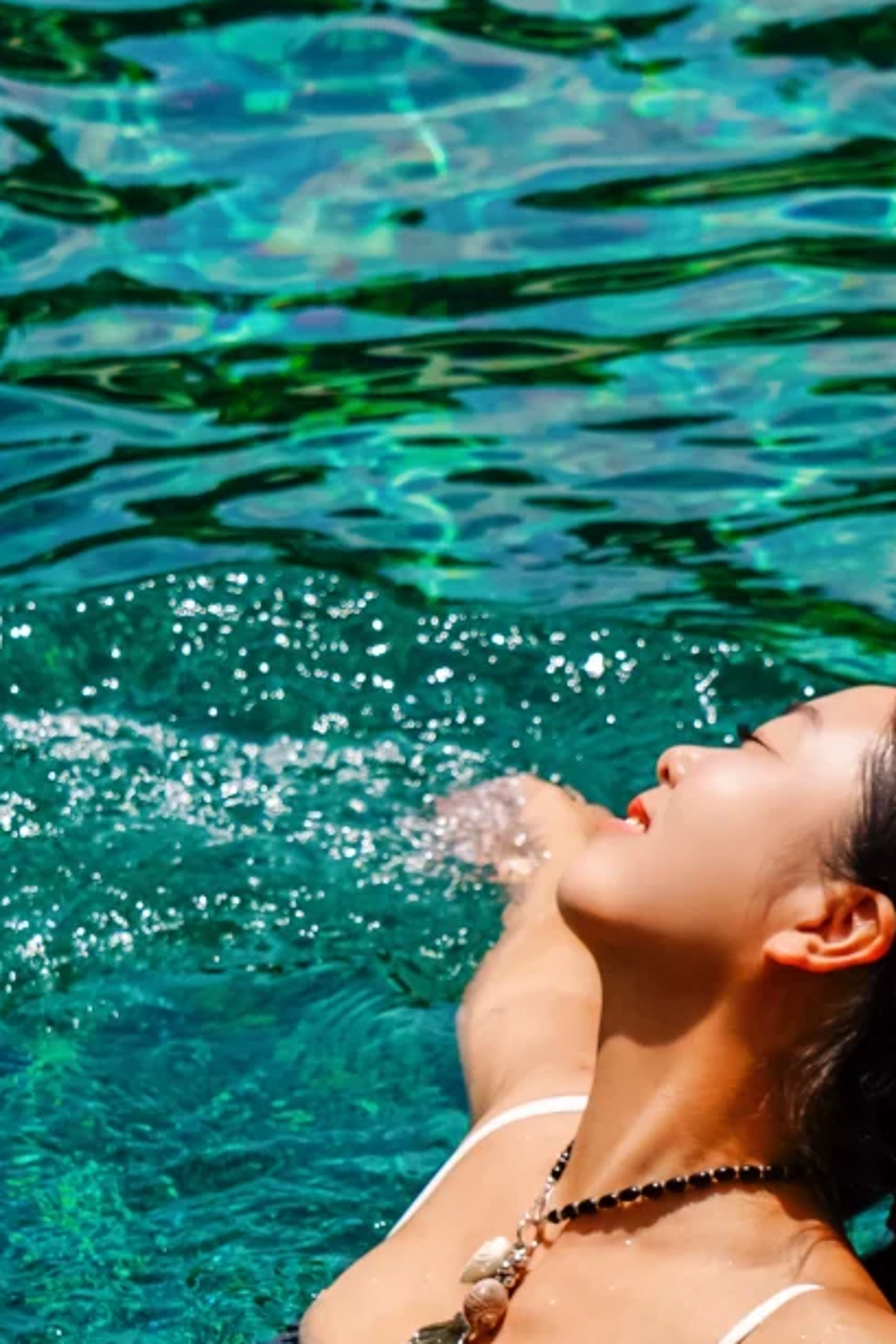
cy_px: 978
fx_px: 6902
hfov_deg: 7.4
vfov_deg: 11.1
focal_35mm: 185
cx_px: 666
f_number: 7.1
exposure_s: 1/400
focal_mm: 70
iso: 50
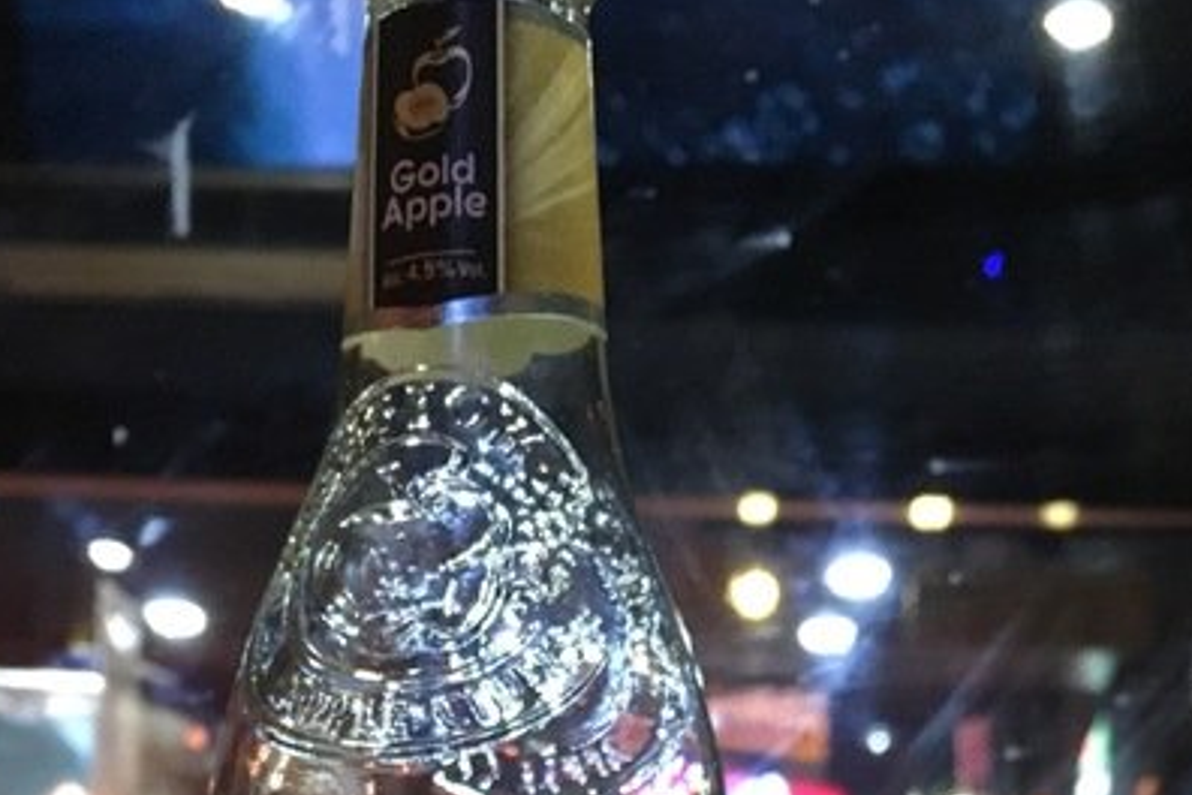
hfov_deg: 32.8
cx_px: 671
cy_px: 1147
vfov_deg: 19.7
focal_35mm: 61
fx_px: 2020
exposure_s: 1/15
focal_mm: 4.15
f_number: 2.2
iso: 250
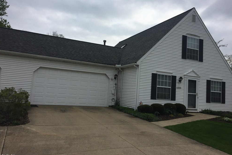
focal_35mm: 31
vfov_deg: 42.3
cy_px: 70
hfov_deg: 60.3
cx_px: 117
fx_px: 200
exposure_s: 1/1582
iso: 32
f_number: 2.2
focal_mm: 4.15
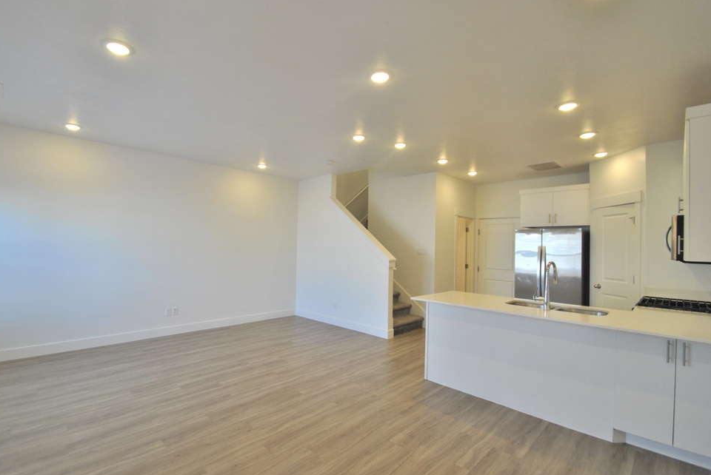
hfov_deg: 96.6
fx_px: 316
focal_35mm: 16
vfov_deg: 73.9
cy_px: 239
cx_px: 336
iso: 200
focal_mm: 10
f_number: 4.5
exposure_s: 1/80
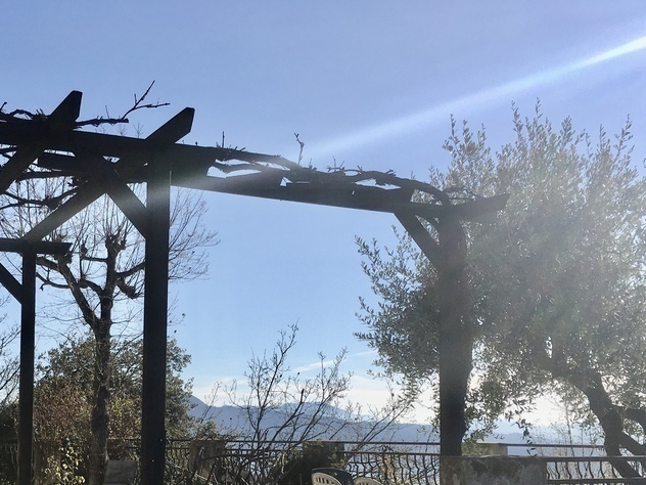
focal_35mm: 47
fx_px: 877
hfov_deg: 39.4
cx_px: 163
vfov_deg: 30.2
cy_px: 382
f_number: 2.2
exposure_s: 1/2747
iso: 25
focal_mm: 4.15
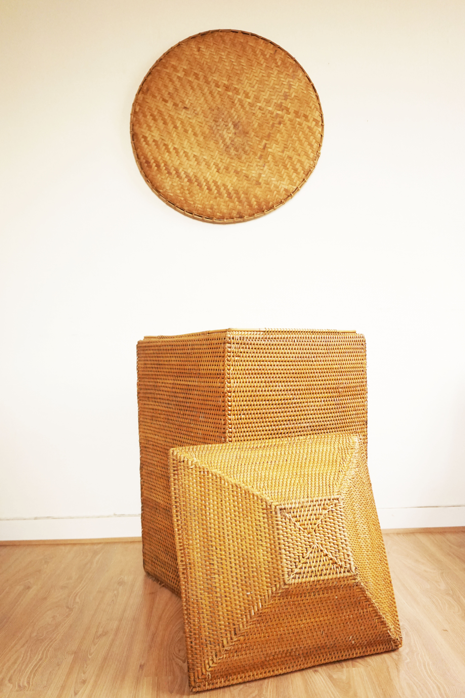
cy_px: 349
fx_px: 582
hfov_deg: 43.6
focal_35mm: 30
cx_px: 232
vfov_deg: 62.0
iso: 1600
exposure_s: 1/160
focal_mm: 20
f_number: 4
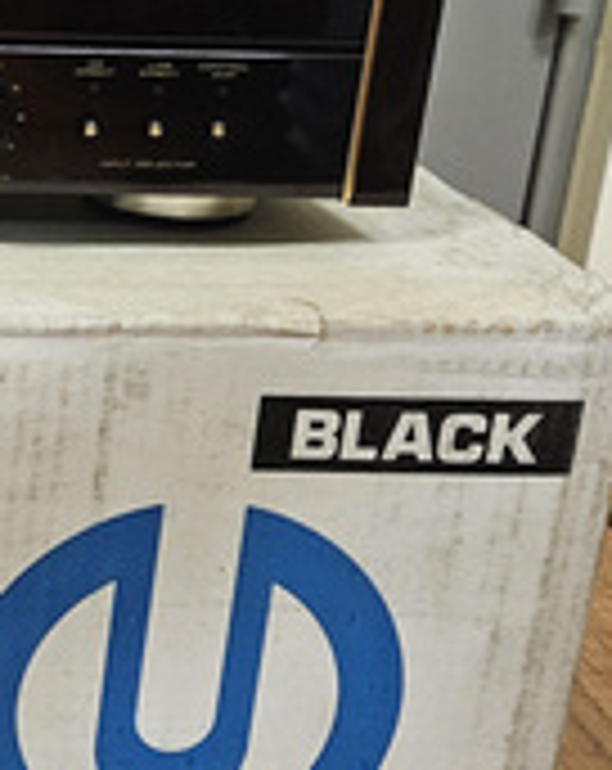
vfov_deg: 24.1
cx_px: -302
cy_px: 302
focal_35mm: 79
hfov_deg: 17.4
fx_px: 1795
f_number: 1.8
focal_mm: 5.4
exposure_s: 1/100
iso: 800
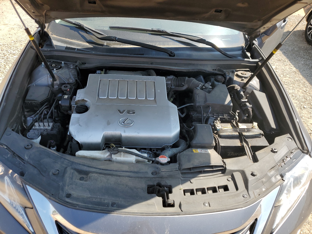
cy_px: 117
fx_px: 234
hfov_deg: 67.3
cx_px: 156
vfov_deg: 53.1
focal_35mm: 26
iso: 50
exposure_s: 1/1250
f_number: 1.5
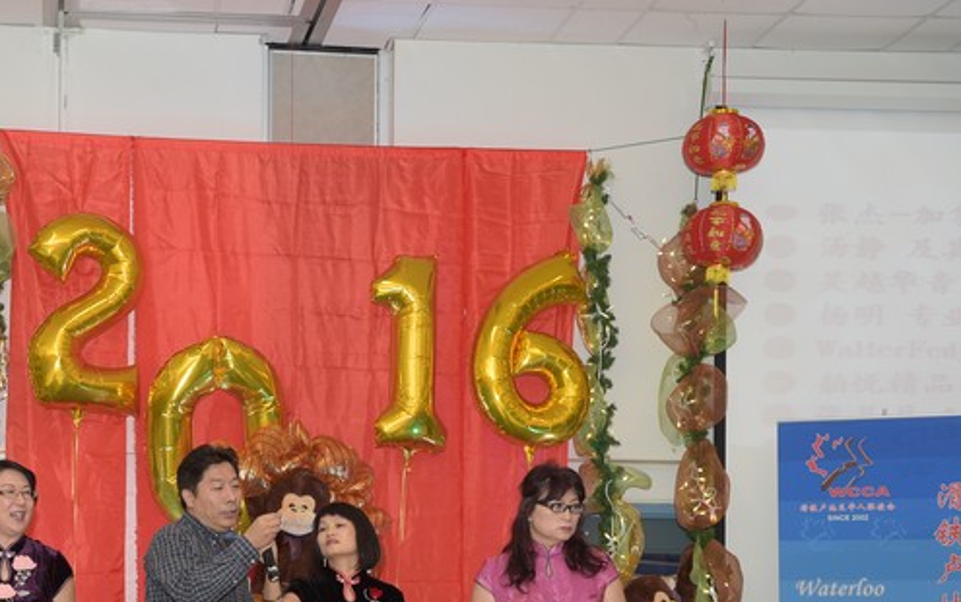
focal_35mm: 74
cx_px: 227
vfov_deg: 17.4
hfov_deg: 27.4
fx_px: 1939
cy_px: 513
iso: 400
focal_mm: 45
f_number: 3.5
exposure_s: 1/160
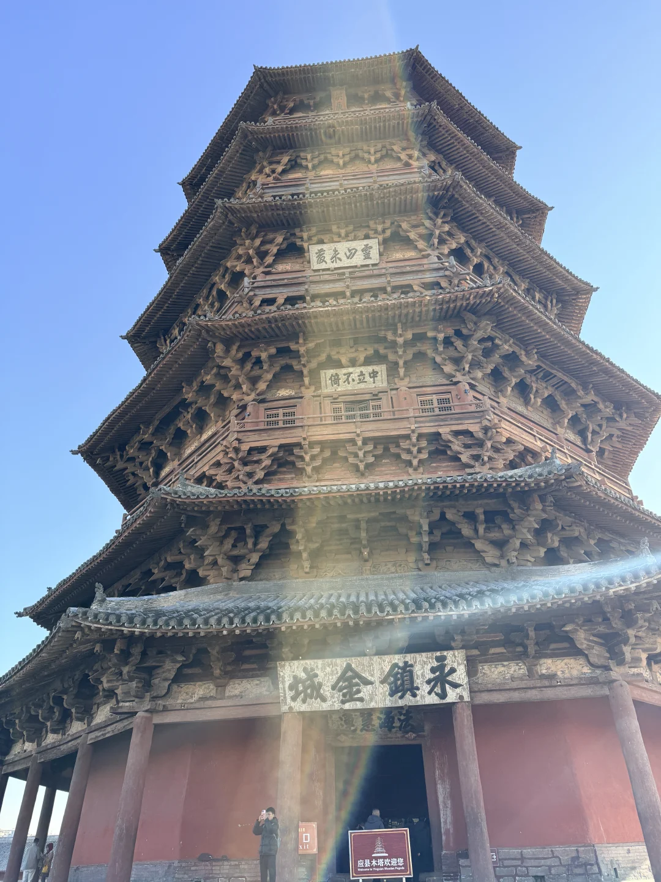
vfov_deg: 71.6
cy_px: 441
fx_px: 611
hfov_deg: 56.8
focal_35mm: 24
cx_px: 330
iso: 100
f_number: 1.78
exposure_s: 1/1230
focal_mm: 6.76
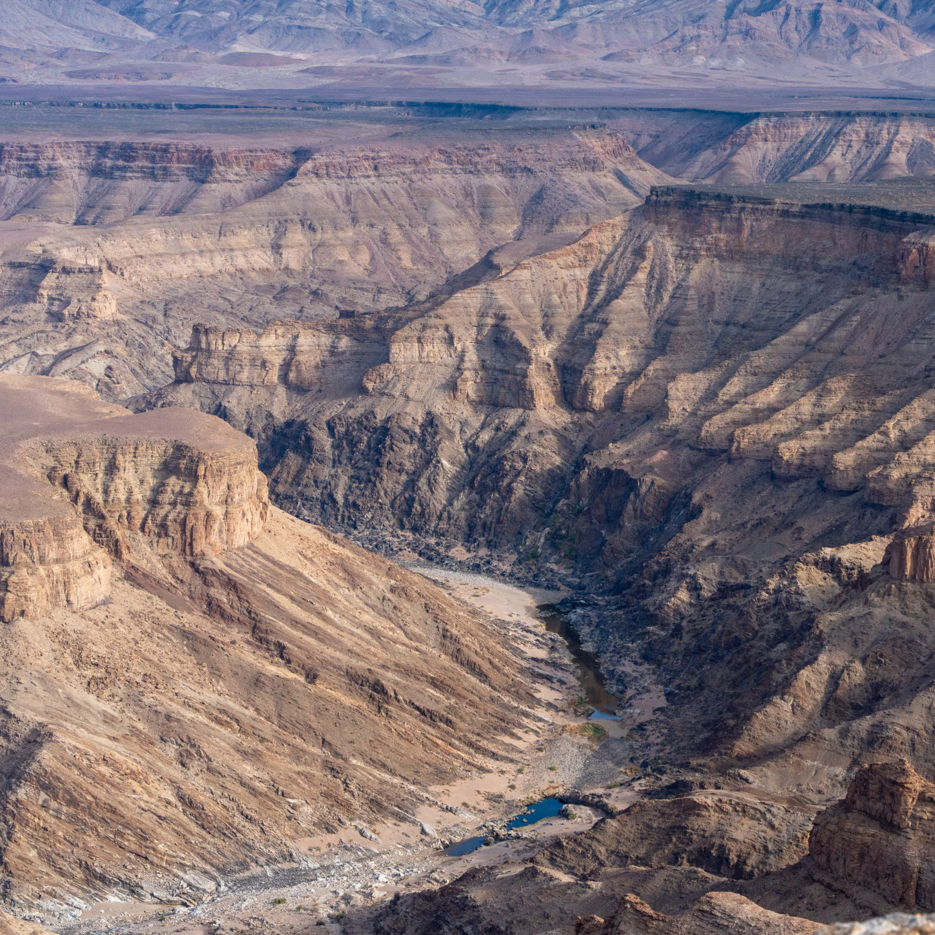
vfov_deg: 19.9
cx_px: 667
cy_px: 466
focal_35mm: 87
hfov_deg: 19.8
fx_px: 2659
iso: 800
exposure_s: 1/3200
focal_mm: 68
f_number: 8
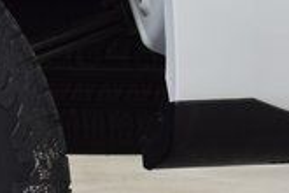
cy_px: 204
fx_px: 1686
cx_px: -259
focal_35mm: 210
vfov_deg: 6.5
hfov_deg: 9.3
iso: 640
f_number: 6.3
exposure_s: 1/15
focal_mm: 36
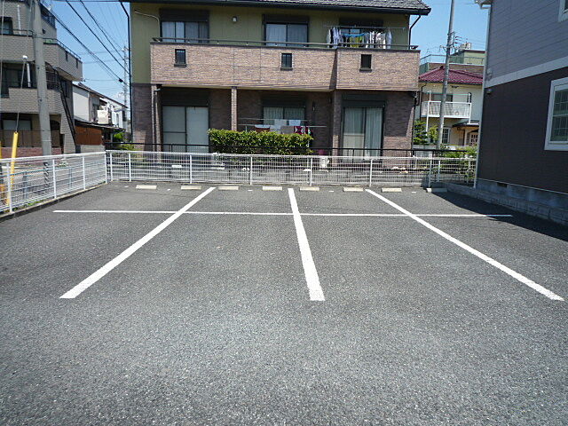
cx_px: 284
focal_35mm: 25
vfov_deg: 54.9
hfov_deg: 69.4
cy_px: 213
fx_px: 410
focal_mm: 4.4
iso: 100
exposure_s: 1/640
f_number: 4
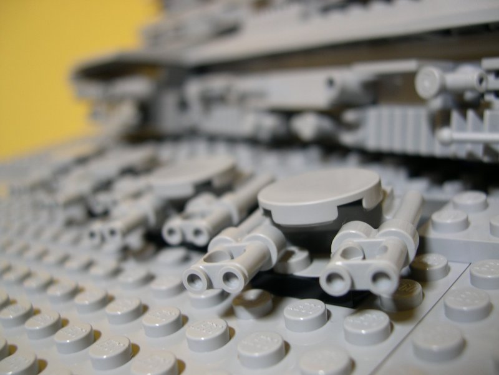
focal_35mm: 38
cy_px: 188
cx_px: 250
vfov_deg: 37.7
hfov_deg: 49.0
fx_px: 548
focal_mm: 8
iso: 151
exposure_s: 1/4.5
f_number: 2.8
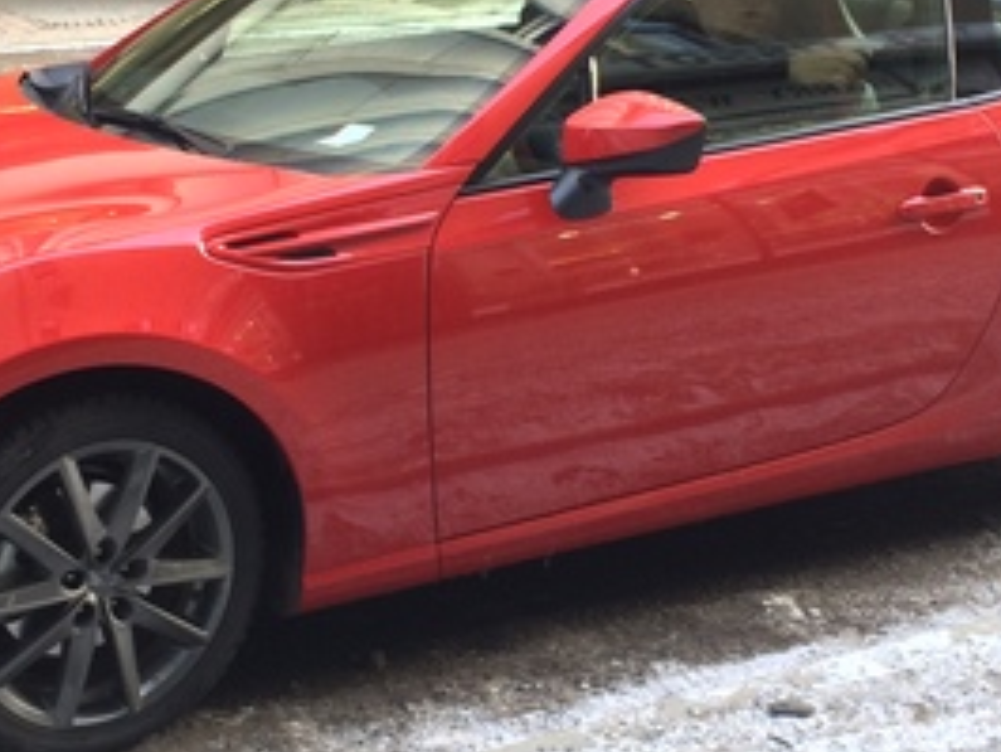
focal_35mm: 70
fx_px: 2025
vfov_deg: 21.0
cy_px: 333
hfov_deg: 27.7
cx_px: 393
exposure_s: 1/33
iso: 50
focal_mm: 4.15
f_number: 2.2
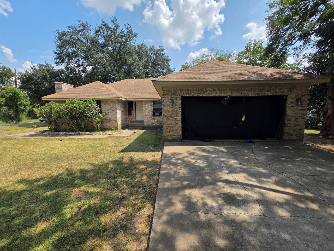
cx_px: 167
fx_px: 125
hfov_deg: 106.2
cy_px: 126
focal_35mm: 13
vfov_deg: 89.9
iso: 40
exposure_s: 1/1751
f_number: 1.9
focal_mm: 2.2
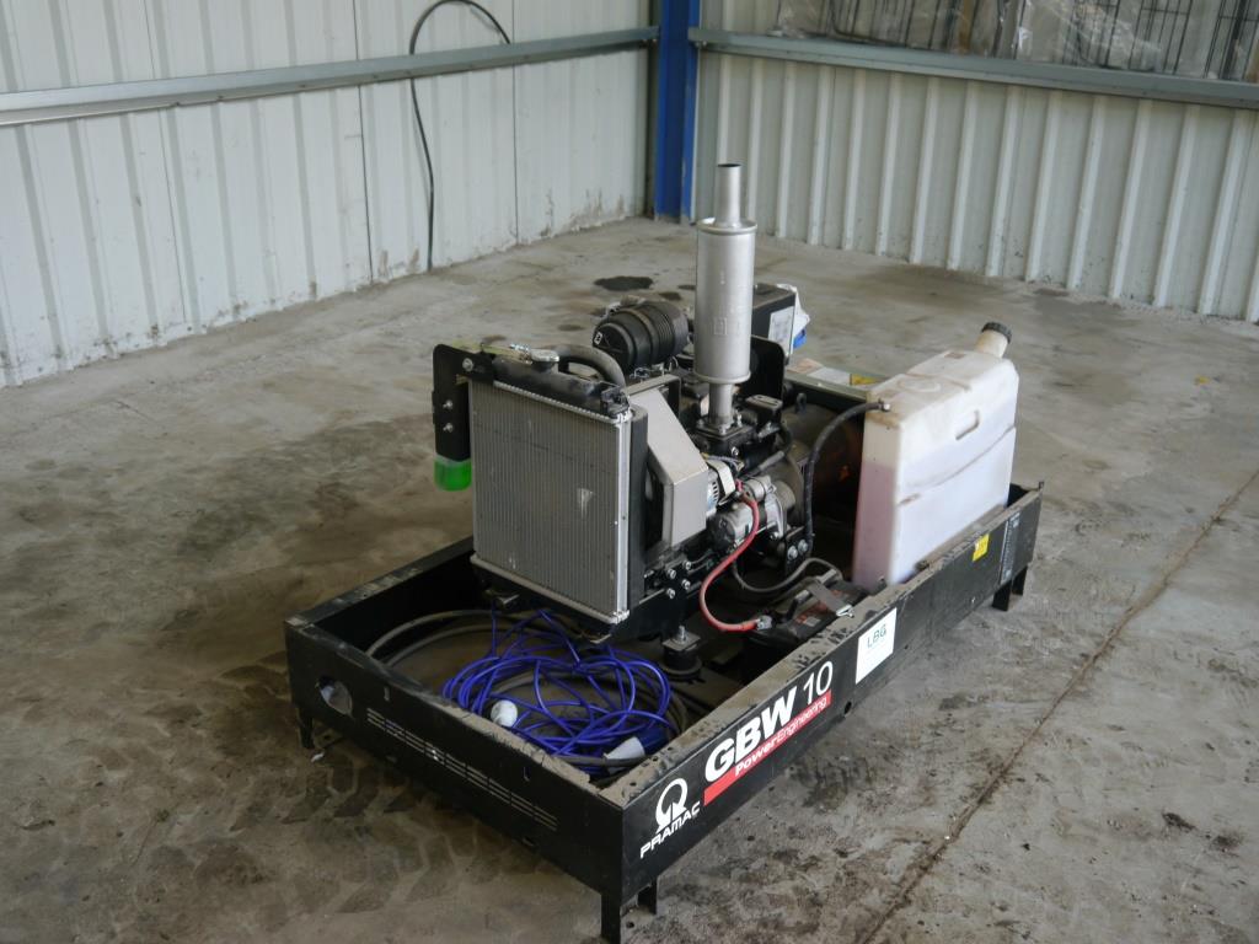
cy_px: 472
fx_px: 1309
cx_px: 630
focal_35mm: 36
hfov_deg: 51.4
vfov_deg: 39.7
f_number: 4.1
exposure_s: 1/60
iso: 250
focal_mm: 18
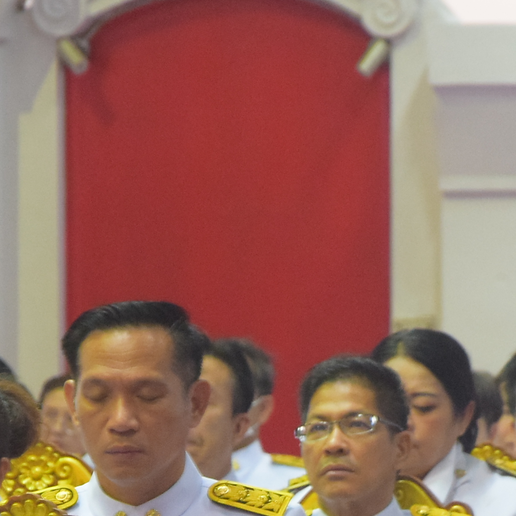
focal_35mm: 513
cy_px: 541
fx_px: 8645
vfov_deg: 3.4
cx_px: 280
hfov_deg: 3.4
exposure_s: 1/30
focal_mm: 105
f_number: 5.6
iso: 2000
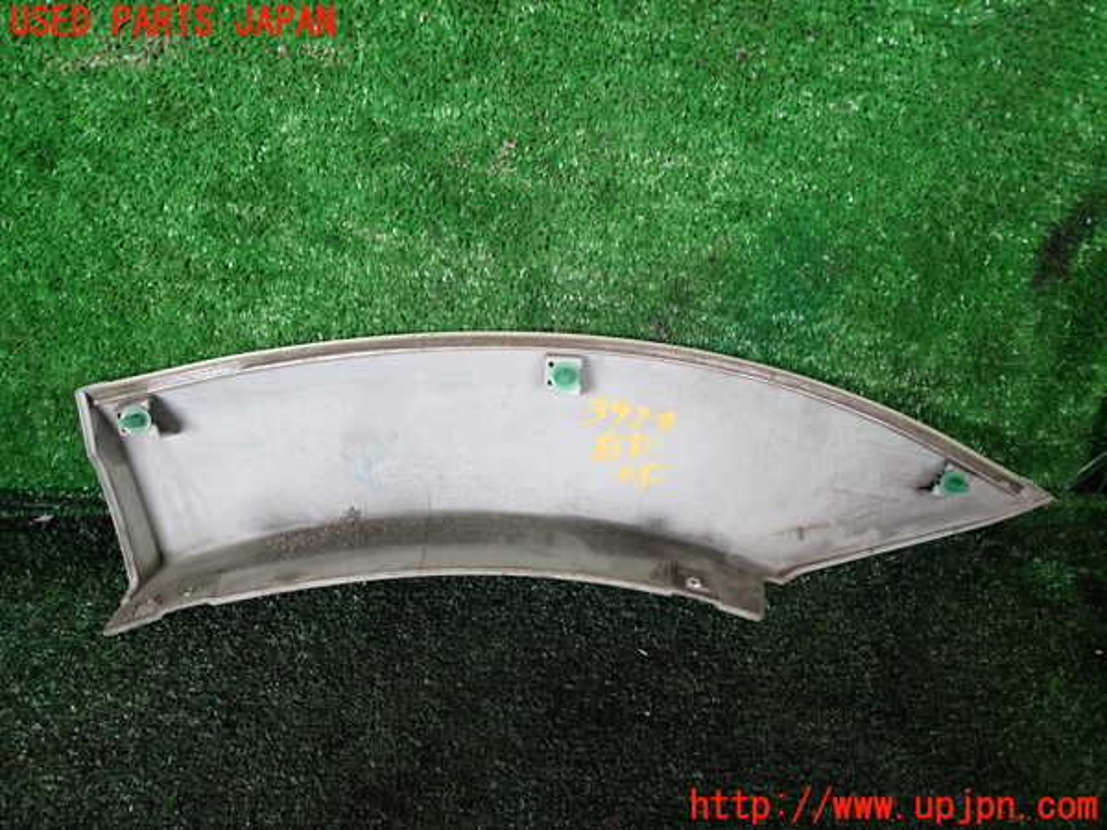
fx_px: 799
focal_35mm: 25
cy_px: 415
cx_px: 554
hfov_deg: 69.4
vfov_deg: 54.9
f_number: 2
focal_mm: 4.5
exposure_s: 1/30
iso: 250
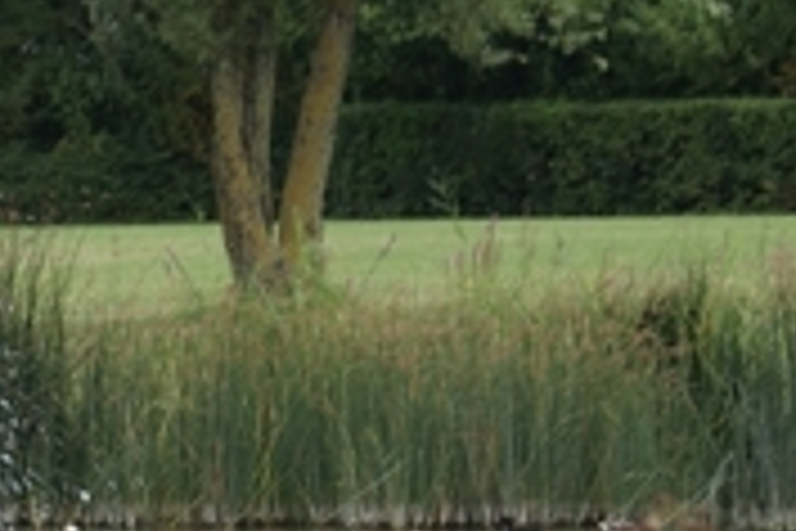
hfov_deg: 4.5
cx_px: -382
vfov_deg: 3.0
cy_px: 468
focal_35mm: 457
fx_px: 10104
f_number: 5.6
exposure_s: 1/160
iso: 100
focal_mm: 90
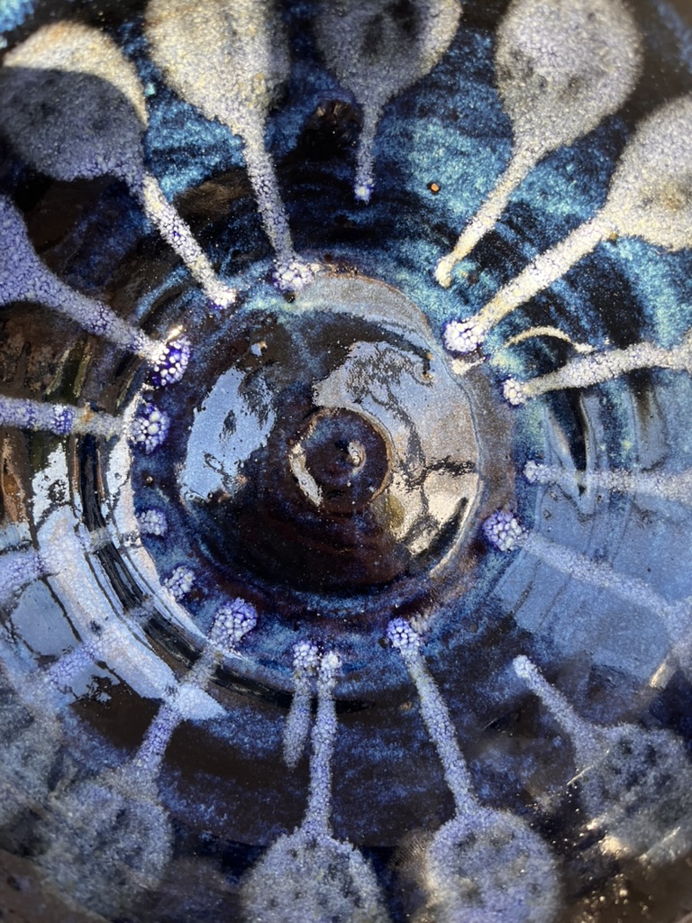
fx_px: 693
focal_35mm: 26
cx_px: 346
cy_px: 462
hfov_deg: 53.1
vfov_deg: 67.3
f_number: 1.6
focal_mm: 5.1
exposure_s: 1/121
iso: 125
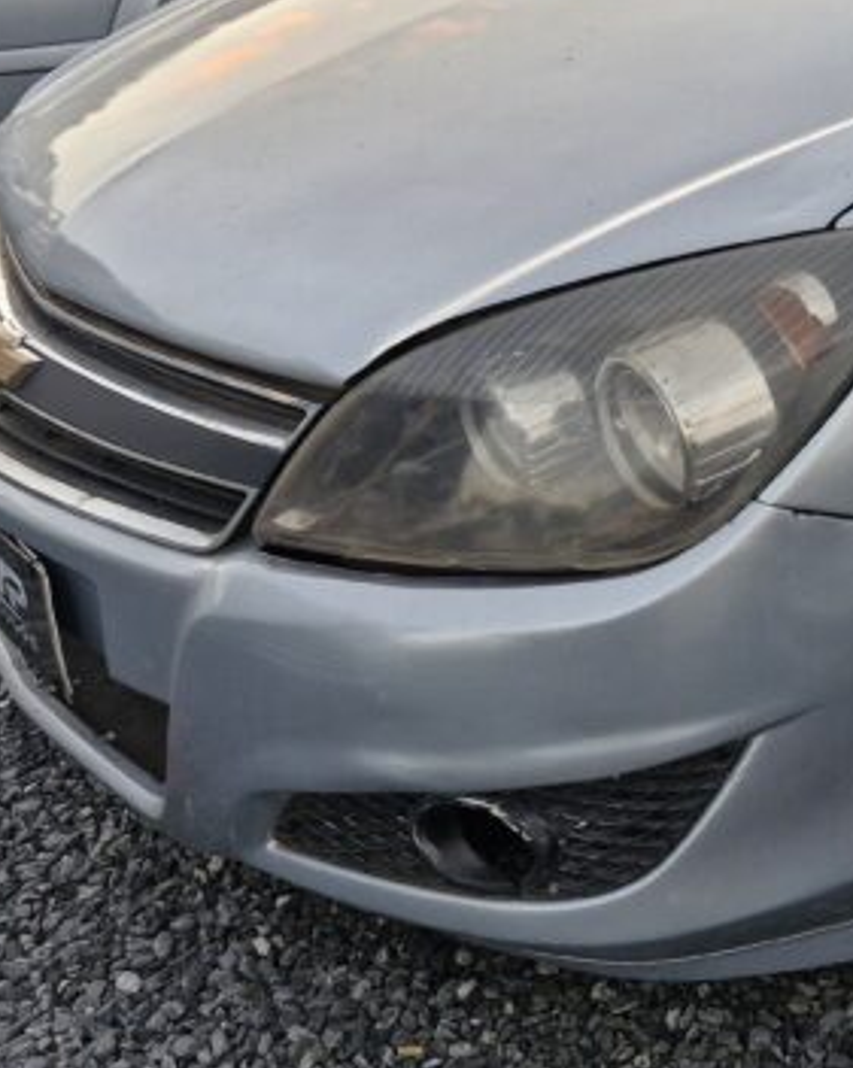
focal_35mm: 49
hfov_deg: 27.2
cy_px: 206
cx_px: 1020
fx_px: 1548
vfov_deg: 36.7
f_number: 1.8
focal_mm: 5.54
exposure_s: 1/180
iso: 100
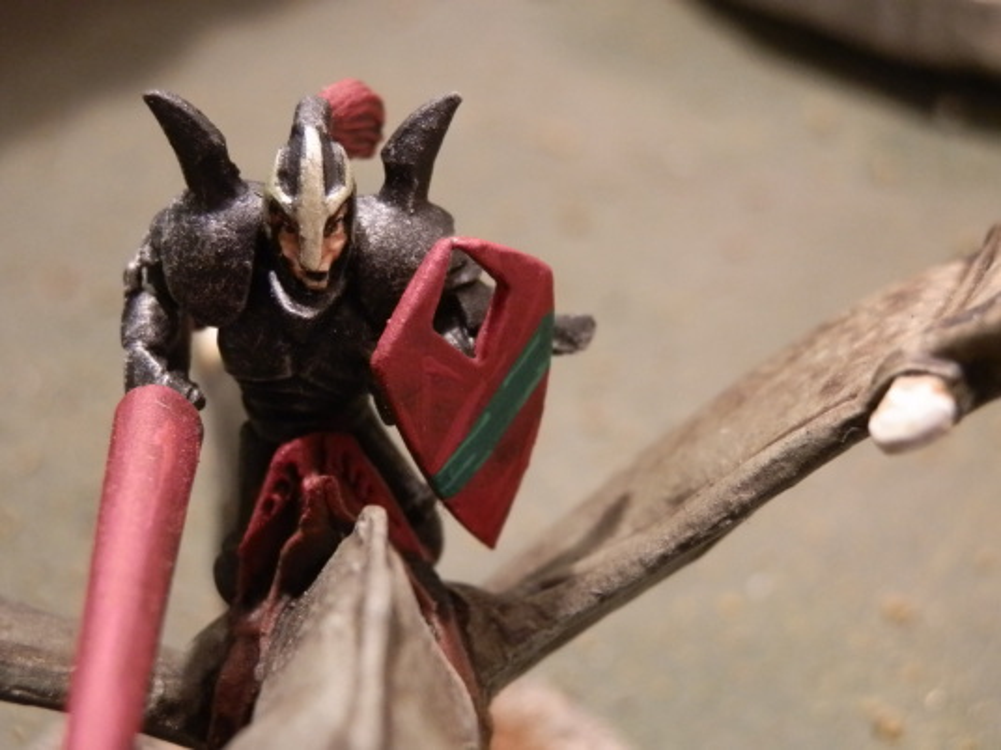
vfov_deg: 24.0
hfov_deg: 31.7
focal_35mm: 61
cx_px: 500
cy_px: 375
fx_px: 1764
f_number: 3.7
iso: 400
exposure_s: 1/40
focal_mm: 10.99
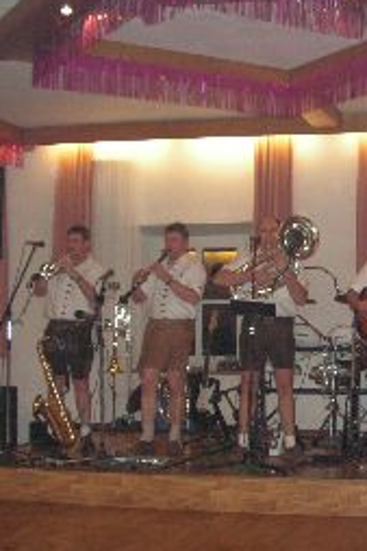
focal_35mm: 59
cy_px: 295
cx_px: 328
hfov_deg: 22.4
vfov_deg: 33.9
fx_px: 903
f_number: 3.2
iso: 160
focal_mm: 6
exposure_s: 1/40
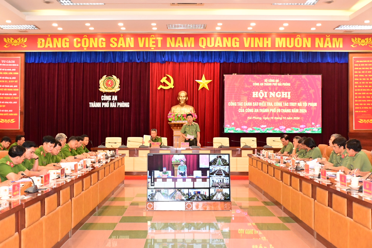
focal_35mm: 45
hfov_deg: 43.6
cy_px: 124
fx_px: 465
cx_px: 186
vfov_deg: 29.9
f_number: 4
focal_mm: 30
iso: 4000
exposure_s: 1/200
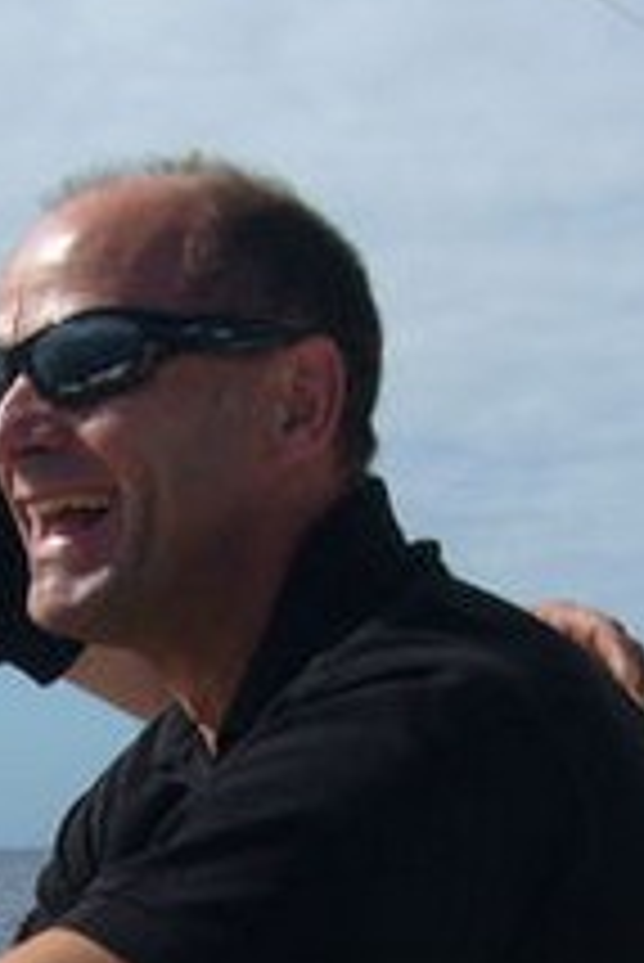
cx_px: 14
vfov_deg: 18.9
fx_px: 2866
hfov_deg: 12.7
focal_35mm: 107
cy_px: 806
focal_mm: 5.8
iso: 100
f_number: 5.6
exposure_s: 1/800
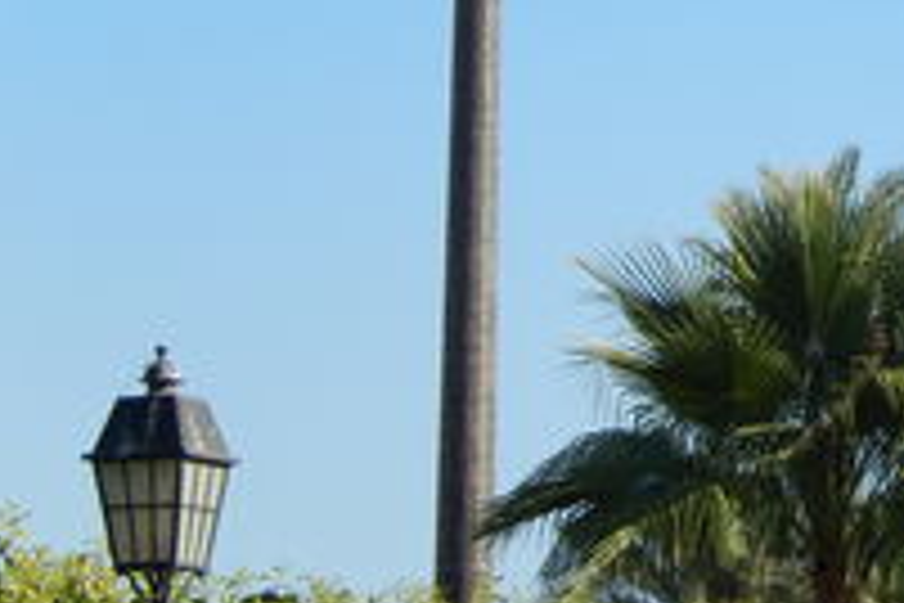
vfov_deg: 3.9
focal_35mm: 350
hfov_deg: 5.9
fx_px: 8788
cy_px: 162
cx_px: 864
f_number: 5.7
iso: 125
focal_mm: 30.3
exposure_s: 1/500
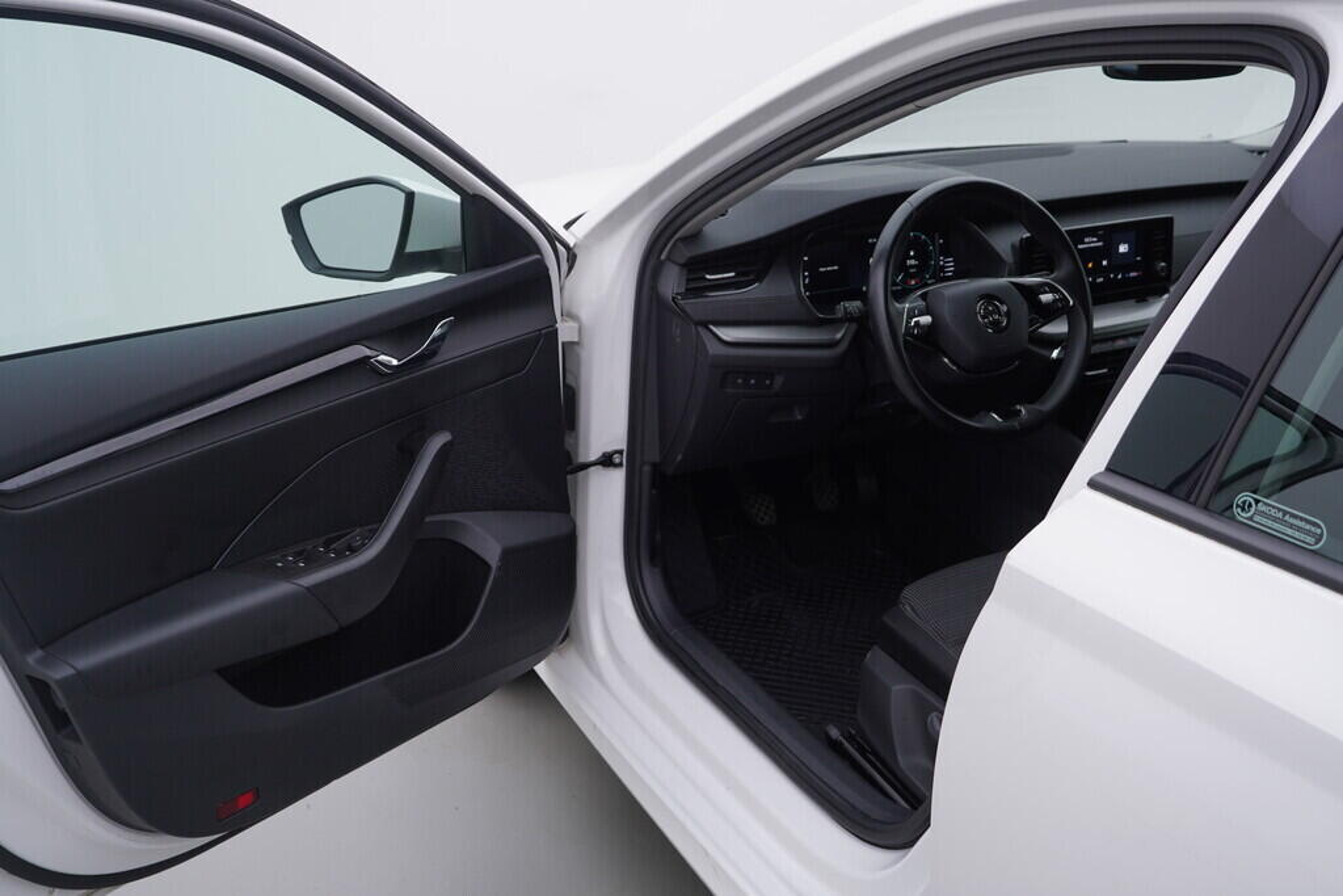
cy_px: 448
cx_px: 672
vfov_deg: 36.9
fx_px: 1343
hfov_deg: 53.1
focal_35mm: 36
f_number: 4
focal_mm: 24
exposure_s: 1/80
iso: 125
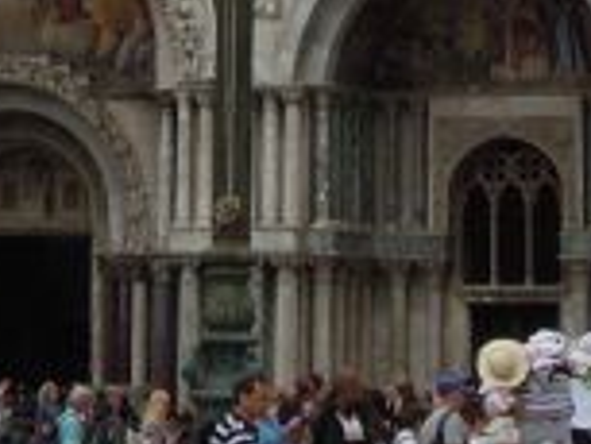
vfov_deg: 7.8
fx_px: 3195
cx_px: 62
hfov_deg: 10.5
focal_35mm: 187
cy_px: -259
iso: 160
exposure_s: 1/1250
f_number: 4.5
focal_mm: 5
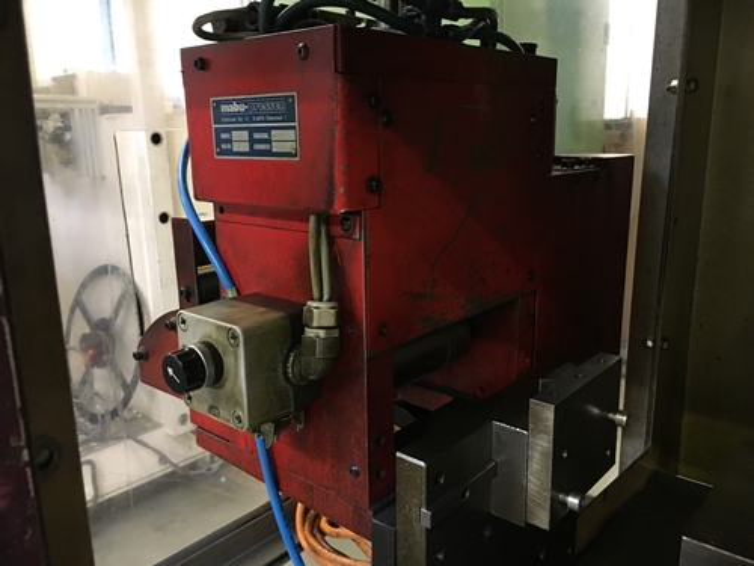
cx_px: 377
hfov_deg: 61.7
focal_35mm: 29
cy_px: 283
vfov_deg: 48.2
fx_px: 632
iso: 250
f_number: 2.2
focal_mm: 4.15
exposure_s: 1/17
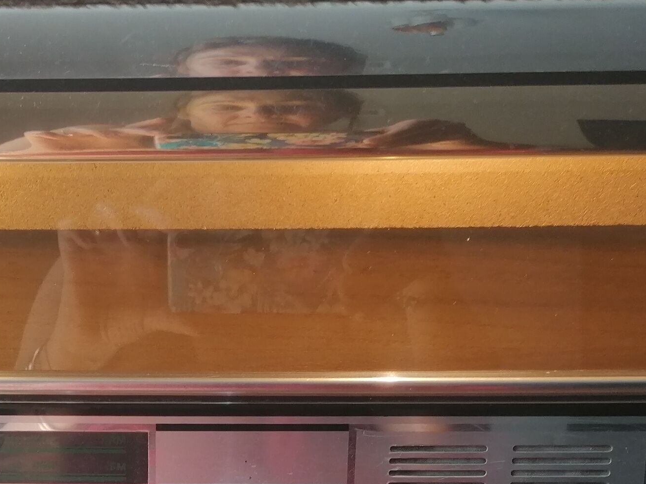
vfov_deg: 16.6
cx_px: 135
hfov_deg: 23.5
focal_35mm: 82
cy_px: 688
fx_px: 1530
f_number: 1.8
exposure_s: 1/102
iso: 50
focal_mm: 4.75
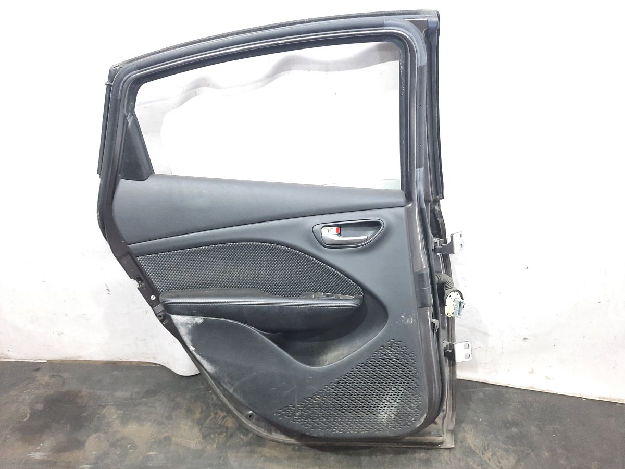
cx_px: 312
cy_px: 234
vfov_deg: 54.9
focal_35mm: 25
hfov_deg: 69.4
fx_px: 451
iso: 320
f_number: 2
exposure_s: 1/33
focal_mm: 4.6
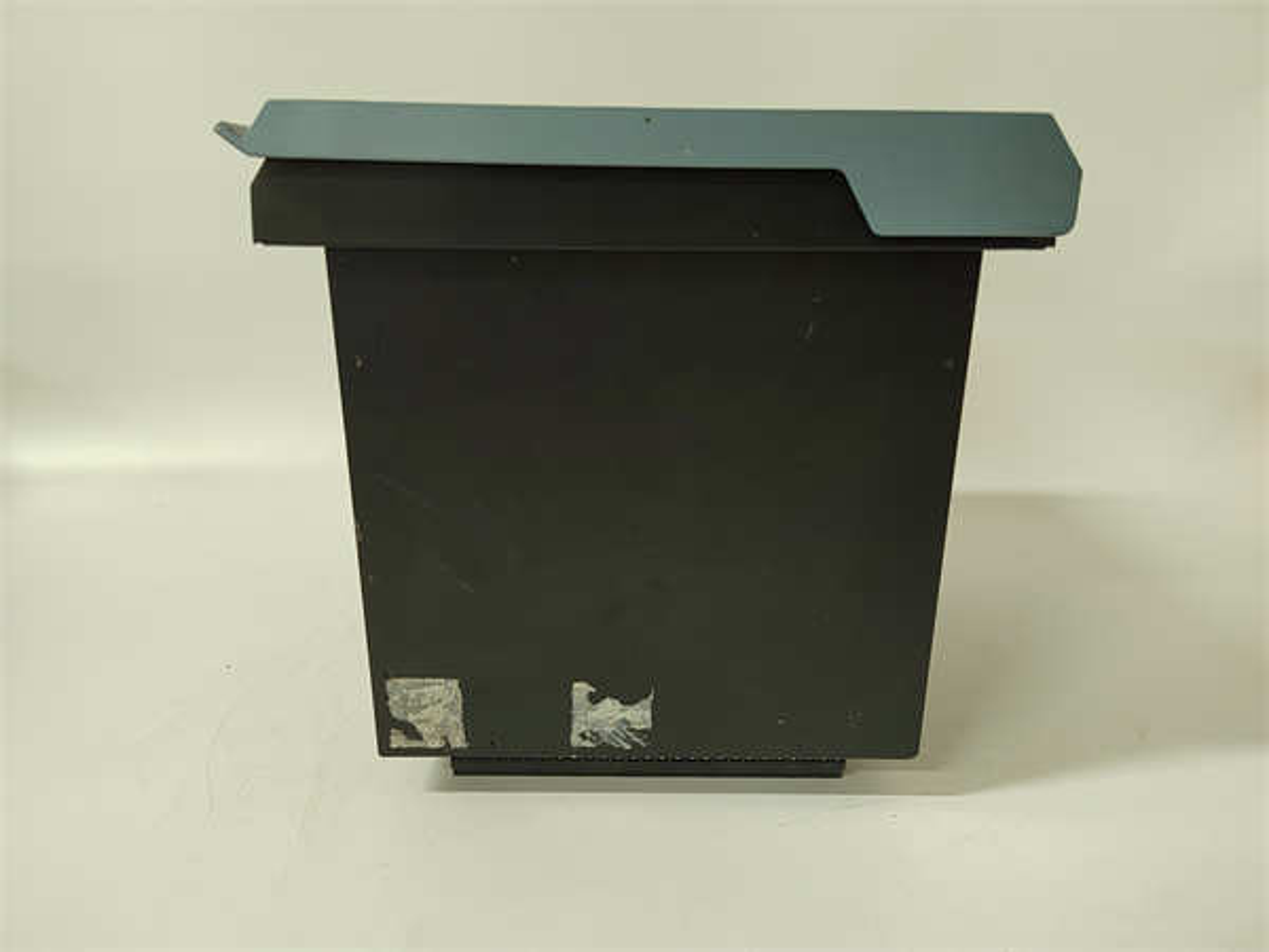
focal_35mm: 23
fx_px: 843
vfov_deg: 58.9
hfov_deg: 73.9
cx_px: 634
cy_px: 476
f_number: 1.9
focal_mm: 5.52
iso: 1338
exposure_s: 1/50
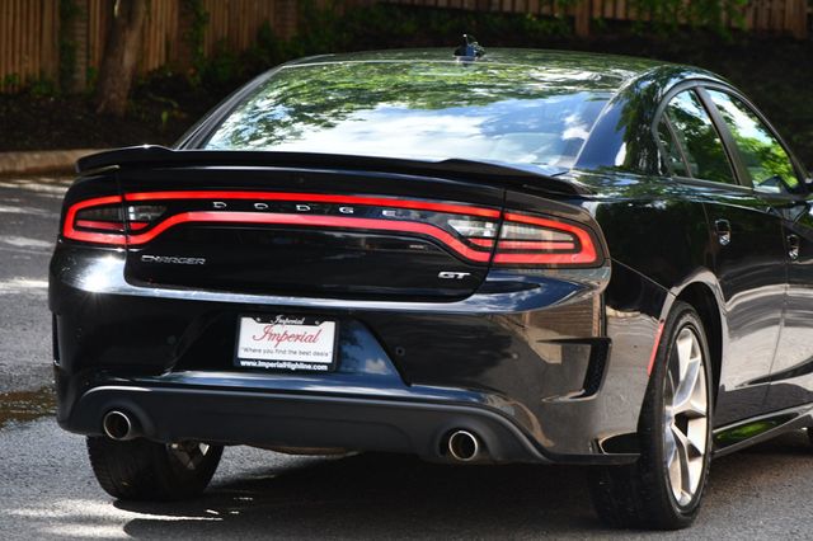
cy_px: 270
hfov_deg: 12.5
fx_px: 3724
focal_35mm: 165
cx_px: 406
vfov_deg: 8.3
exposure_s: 1/250
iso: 200
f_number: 5.6
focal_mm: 110
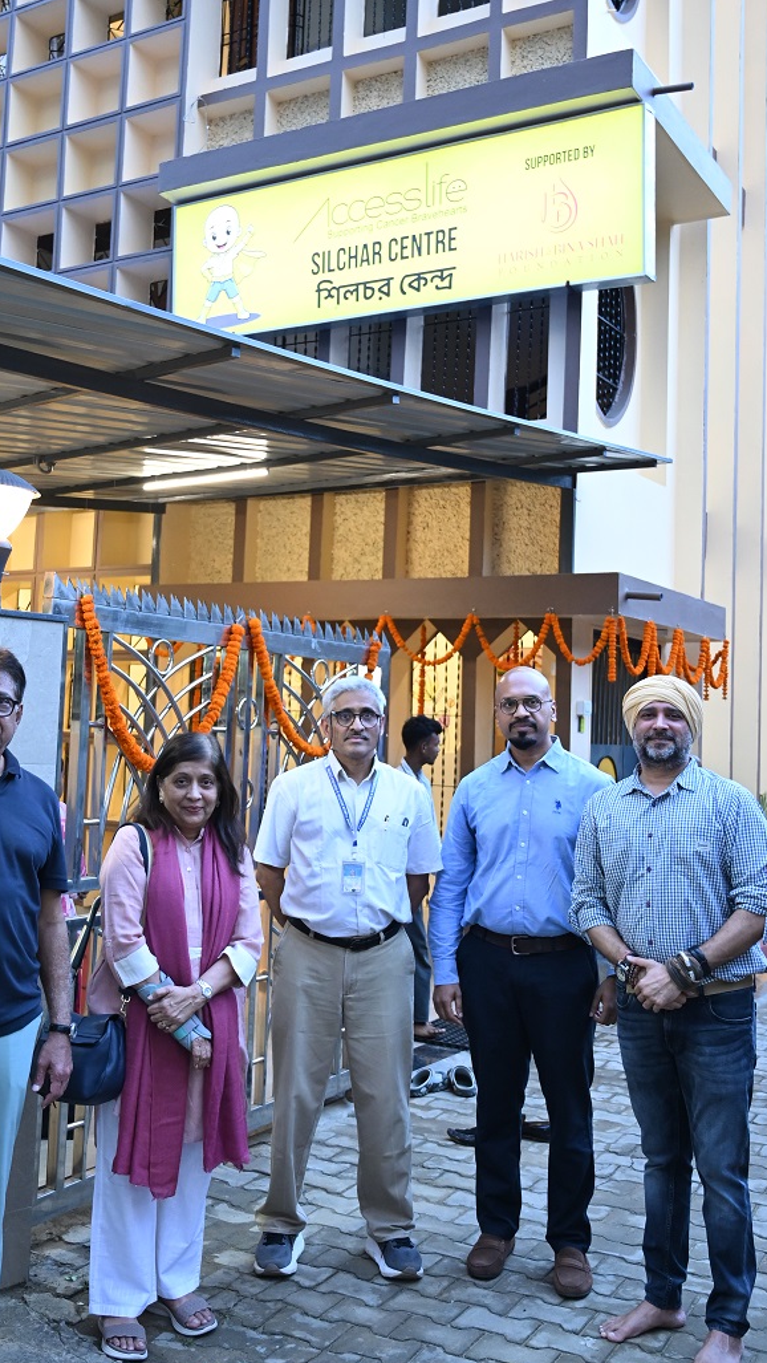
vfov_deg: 54.0
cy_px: 640
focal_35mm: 37
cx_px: 307
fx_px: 1337
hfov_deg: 31.9
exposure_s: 1/100
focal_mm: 24
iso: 2000
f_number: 4
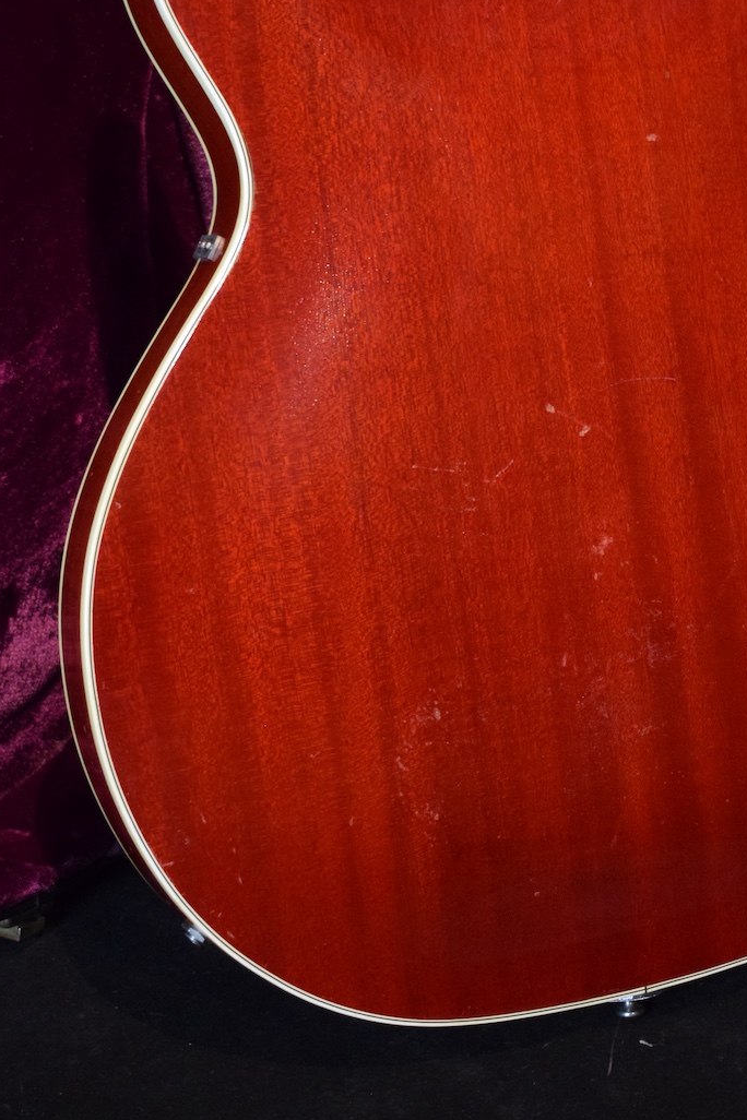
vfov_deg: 26.3
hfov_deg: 17.7
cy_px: 377
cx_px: 519
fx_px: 2388
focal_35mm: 77
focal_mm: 35
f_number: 4.5
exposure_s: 1/30
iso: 2200
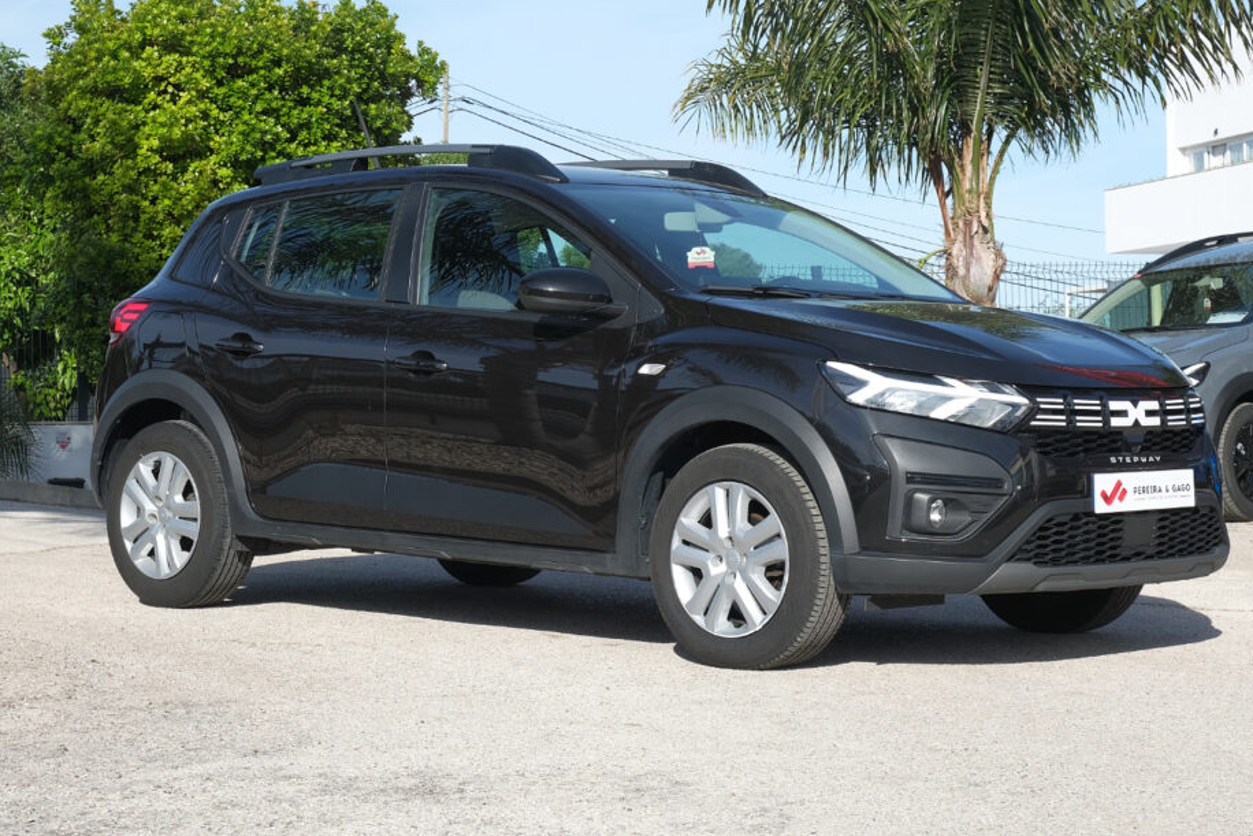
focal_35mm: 76
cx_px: 669
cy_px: 387
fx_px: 2645
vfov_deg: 18.0
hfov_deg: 26.6
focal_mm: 45
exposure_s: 1/200
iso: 160
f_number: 9
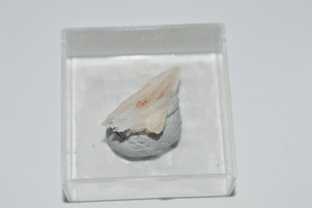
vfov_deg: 16.4
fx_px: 724
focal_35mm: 84
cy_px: 103
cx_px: 155
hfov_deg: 24.3
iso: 100
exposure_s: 1/60
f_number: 8
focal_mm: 55
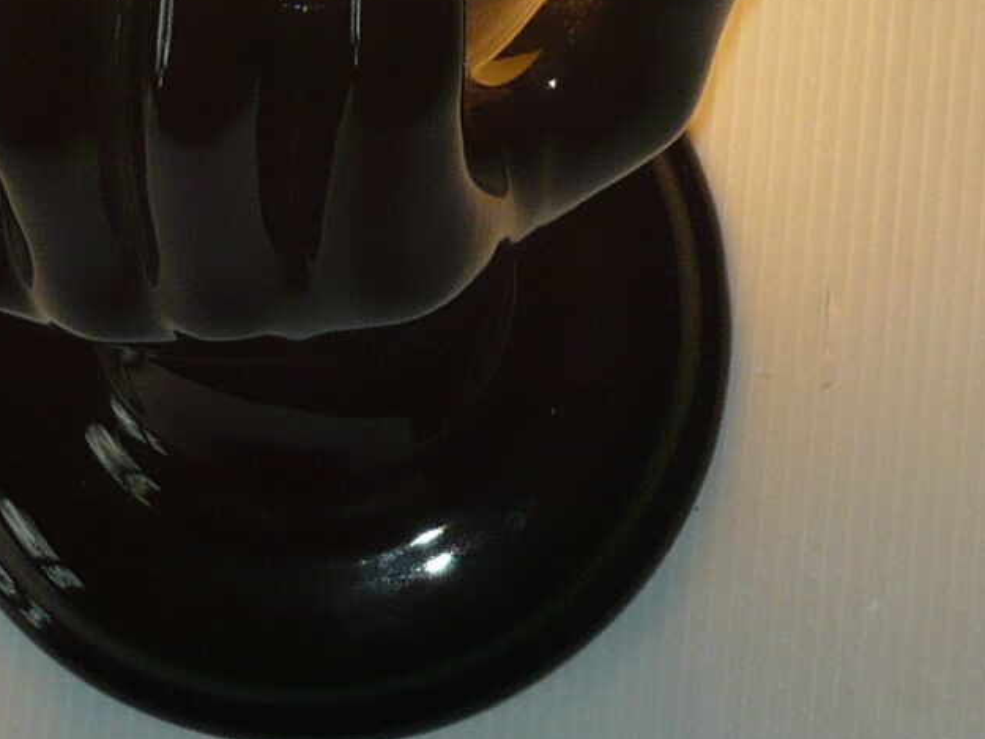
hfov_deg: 8.3
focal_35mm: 238
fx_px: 6774
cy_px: -99
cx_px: 236
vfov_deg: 6.2
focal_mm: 9.6
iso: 100
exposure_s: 1/100
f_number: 3.5
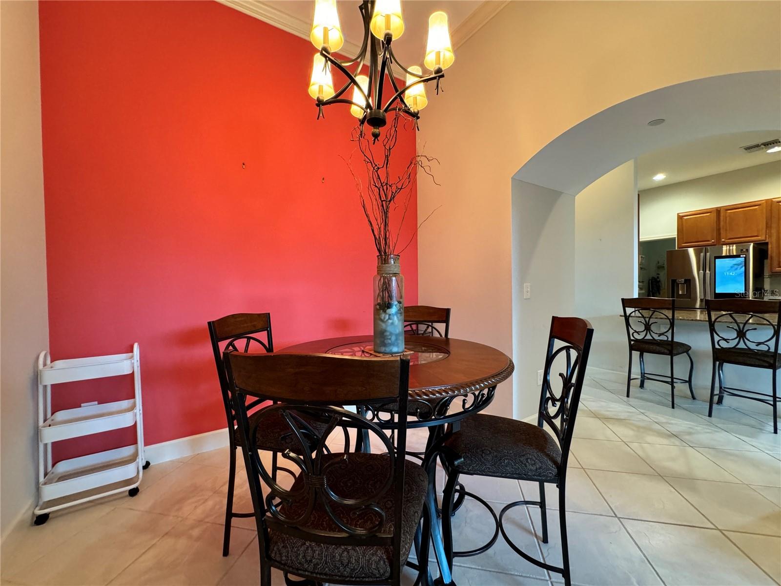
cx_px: 390
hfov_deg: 102.1
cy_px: 293
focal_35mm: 14
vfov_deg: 85.7
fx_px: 316
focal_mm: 2.22
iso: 320
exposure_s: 1/60
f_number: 2.2
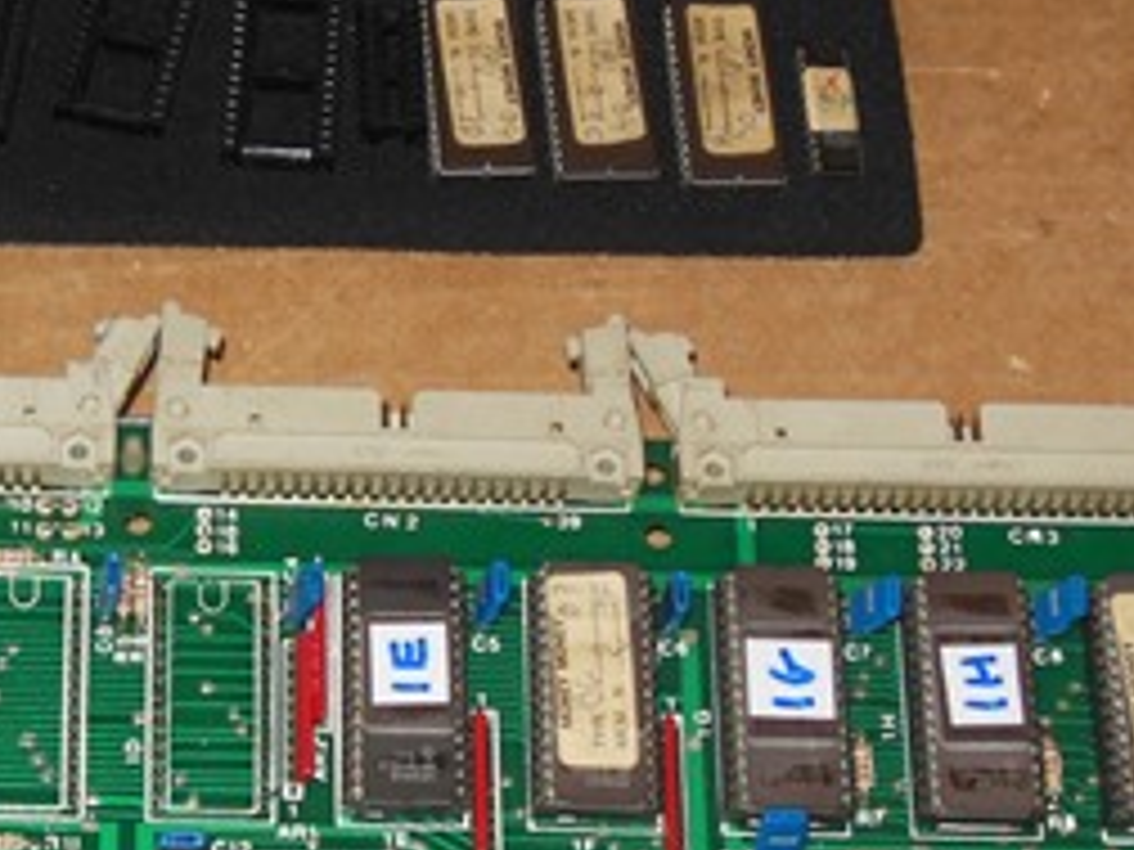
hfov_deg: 21.9
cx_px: 396
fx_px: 2916
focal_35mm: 89
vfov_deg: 16.6
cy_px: 463
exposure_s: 1/60
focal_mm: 8.9
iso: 200
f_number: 4
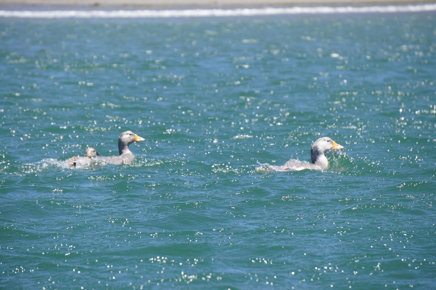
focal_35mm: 264
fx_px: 3195
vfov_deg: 5.2
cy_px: 145
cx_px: 218
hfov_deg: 7.8
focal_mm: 176
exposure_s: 1/400
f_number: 7.1
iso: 200
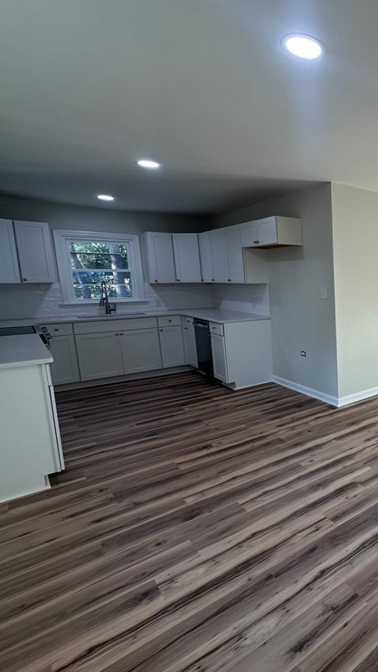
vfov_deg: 83.8
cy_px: 329
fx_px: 375
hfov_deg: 42.0
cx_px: 419
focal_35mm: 21
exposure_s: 1/120
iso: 50
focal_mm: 2.22
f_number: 2.2
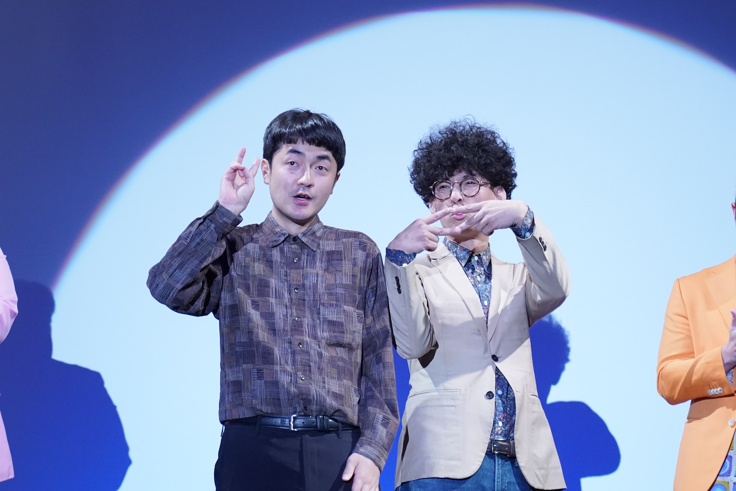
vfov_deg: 8.7
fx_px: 3210
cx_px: 368
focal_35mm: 157
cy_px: 246
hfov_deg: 13.1
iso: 5000
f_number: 4
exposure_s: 1/200
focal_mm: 105
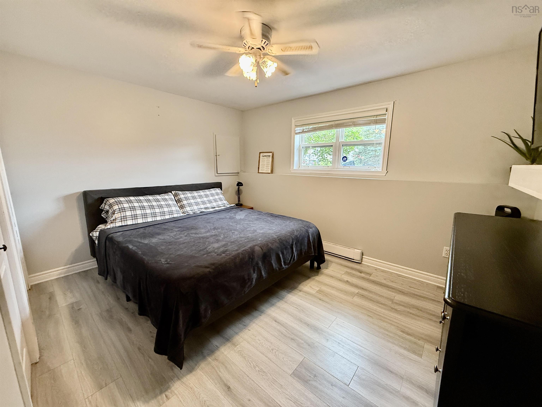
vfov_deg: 85.7
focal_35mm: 14
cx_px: 271
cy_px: 204
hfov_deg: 102.1
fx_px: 219
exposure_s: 1/60
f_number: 2.2
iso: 250
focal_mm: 2.22
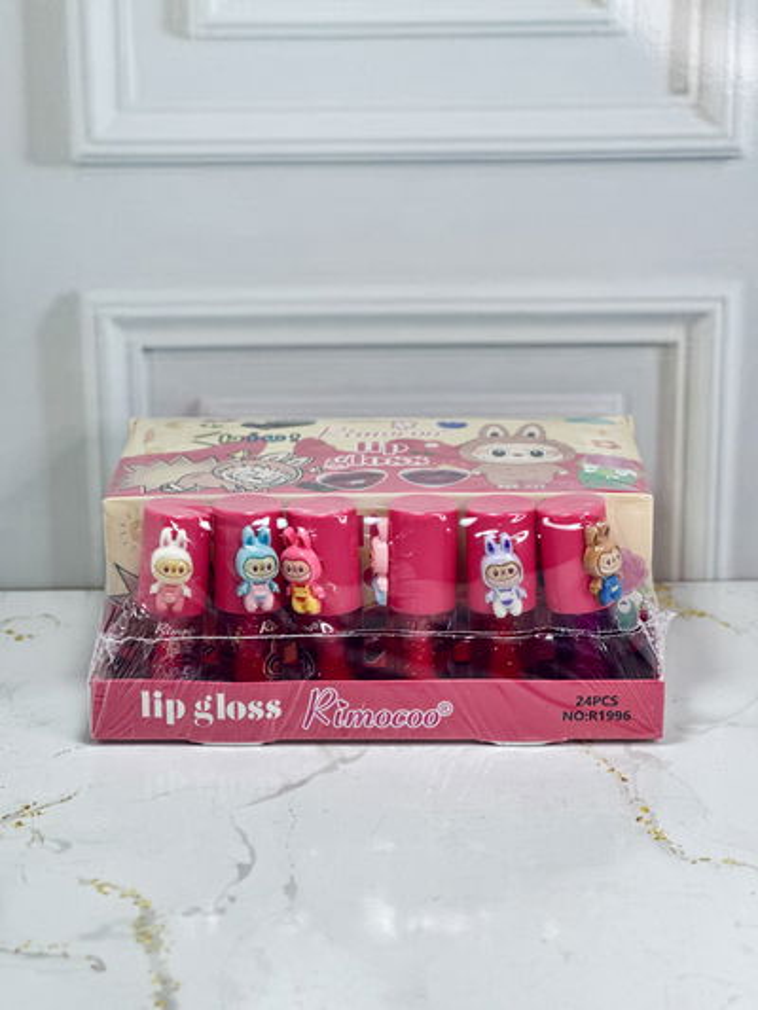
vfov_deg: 25.3
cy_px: 505
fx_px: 2247
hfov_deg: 19.1
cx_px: 379
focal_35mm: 77
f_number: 2.8
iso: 160
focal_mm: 9
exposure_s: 1/100
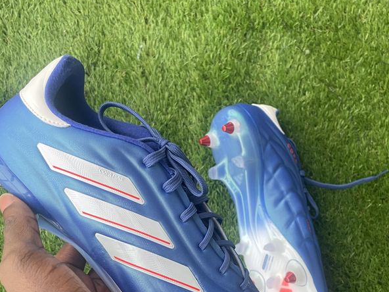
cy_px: 214
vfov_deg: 31.7
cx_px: 210
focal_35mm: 45
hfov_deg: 42.0
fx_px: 506
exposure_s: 1/84
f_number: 1.6
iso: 125
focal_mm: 4.2
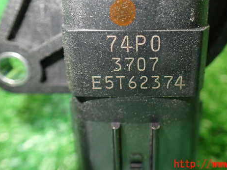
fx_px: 256
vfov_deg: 36.5
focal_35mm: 39
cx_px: 138
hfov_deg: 47.6
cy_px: 60
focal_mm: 5.4
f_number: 2.3
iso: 640
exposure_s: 1/125
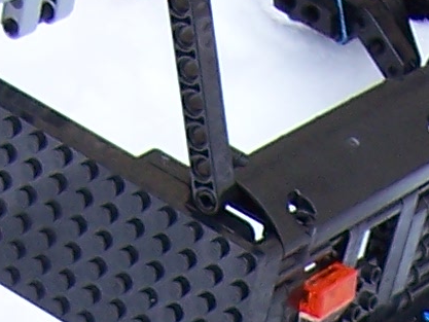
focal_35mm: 221
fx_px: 2740
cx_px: 465
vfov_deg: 6.2
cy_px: 973
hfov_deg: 8.9
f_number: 3
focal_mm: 6
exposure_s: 1/90
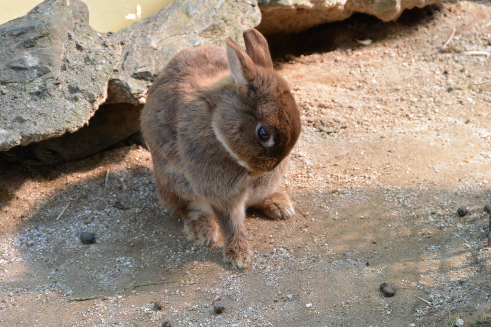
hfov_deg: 15.2
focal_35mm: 135
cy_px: 164
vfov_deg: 10.2
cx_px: 246
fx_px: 1841
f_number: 7.1
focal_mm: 50
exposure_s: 1/40
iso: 200
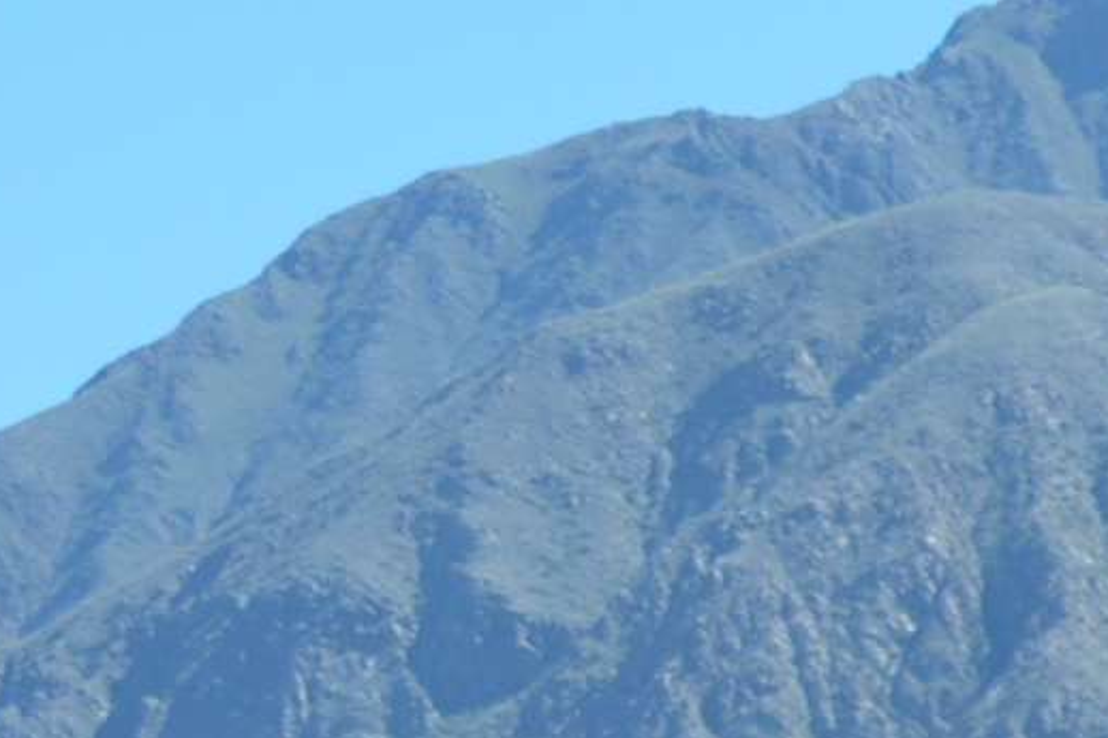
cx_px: -406
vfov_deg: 2.9
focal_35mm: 479
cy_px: 905
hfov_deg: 4.3
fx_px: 14734
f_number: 6.3
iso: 100
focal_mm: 55
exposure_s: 1/160
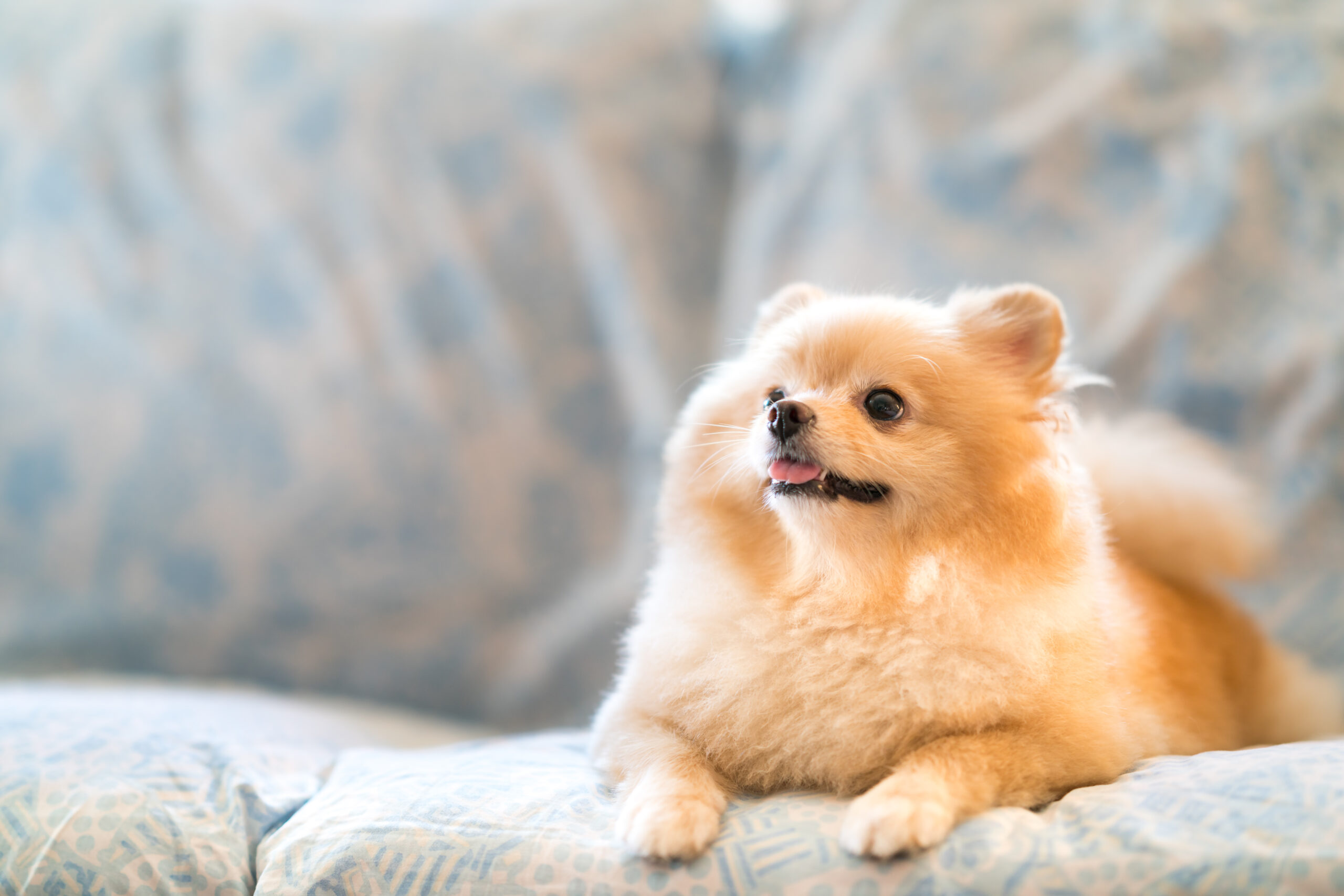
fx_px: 3174
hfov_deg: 23.9
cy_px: 448
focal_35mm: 85
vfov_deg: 16.1
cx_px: 672
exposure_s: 1/25
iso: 200
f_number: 1.6
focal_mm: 85
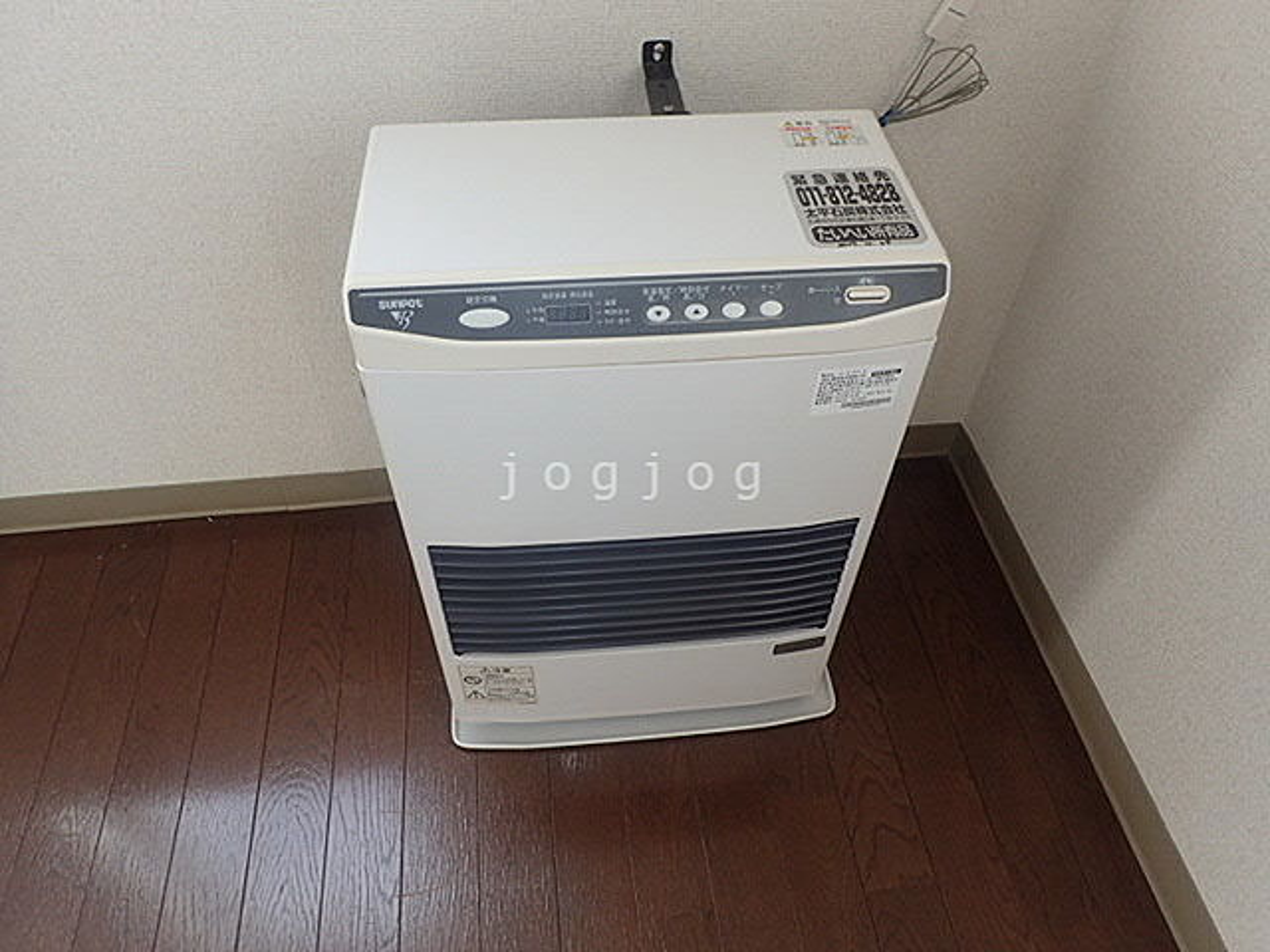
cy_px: 476
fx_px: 917
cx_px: 635
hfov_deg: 69.4
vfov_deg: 54.9
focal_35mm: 25
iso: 100
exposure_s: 1/100
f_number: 2.8
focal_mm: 4.5
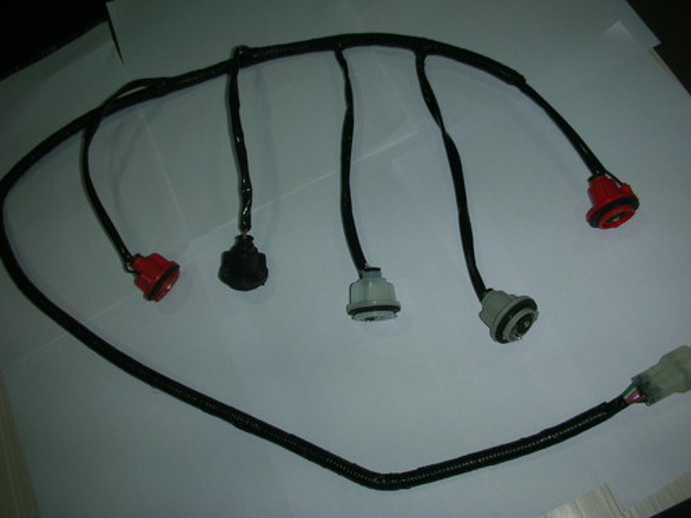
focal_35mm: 35
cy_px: 259
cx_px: 346
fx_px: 699
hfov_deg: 52.6
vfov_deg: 40.7
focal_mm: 5.8
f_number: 3
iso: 50
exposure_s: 1/60.1
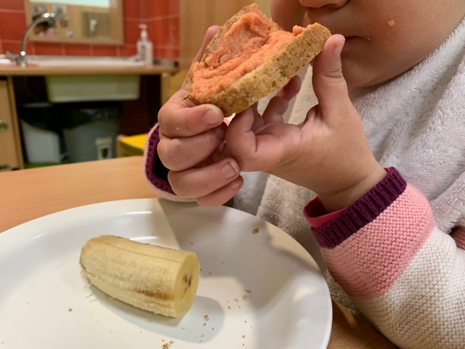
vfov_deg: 53.1
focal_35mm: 26
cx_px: 232
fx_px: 349
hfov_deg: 67.3
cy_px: 174
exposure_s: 1/50
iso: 200
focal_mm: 4.25
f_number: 1.8
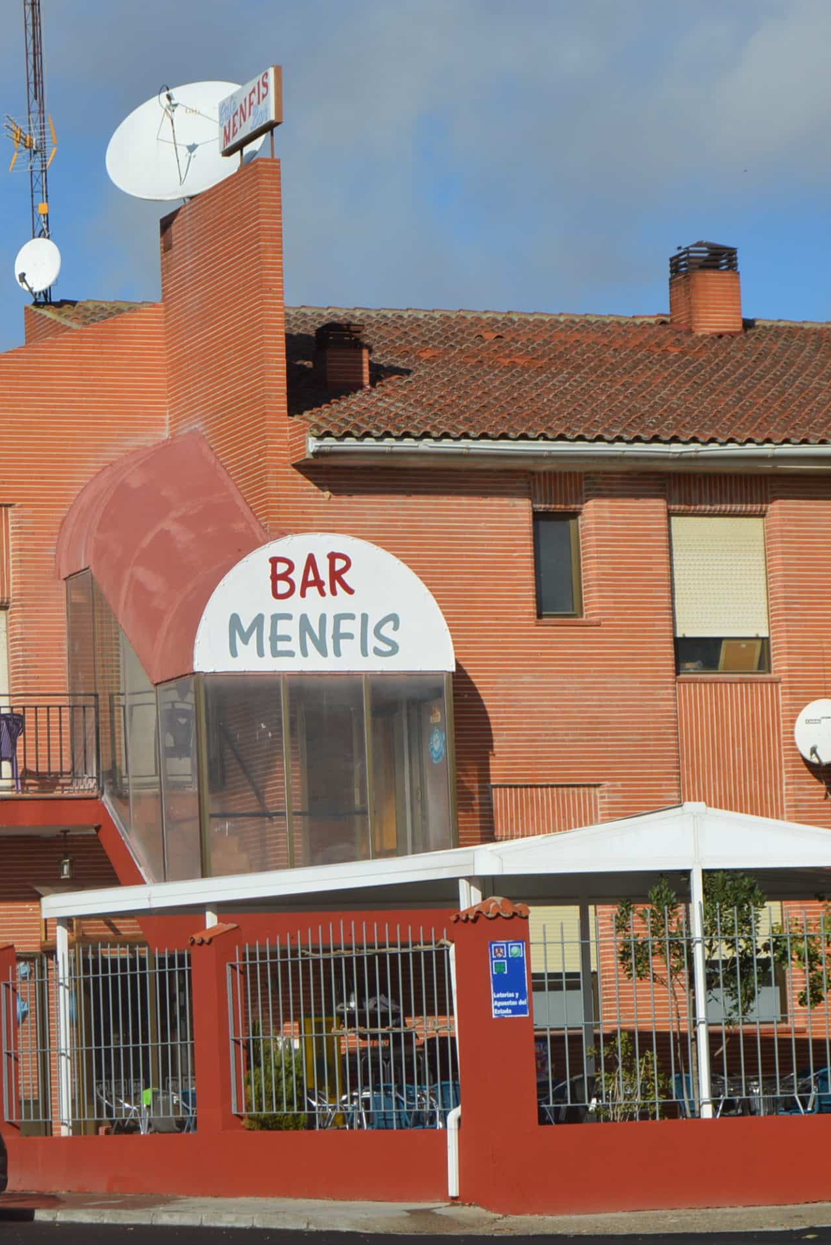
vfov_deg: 16.4
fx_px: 4319
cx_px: 375
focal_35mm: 125
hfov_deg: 11.0
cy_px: 621
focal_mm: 55
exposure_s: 1/400
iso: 100
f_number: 10
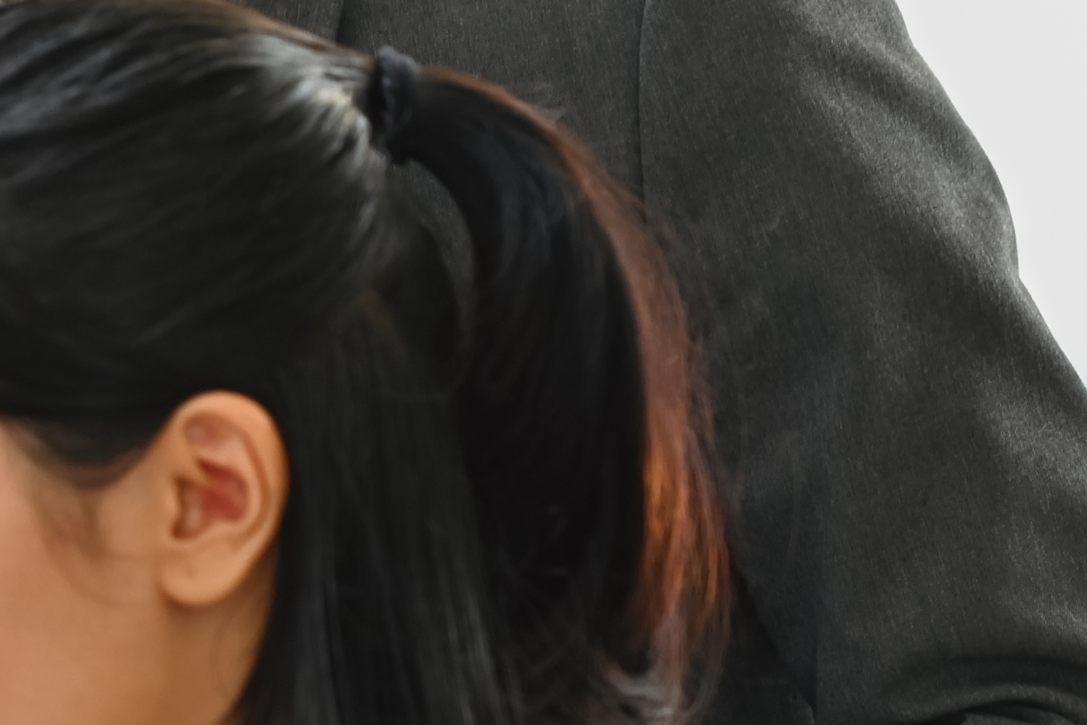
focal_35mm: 423
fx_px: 12771
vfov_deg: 3.2
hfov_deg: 4.8
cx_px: -1071
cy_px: 691
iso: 200
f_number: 2.8
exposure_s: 1/125
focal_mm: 85
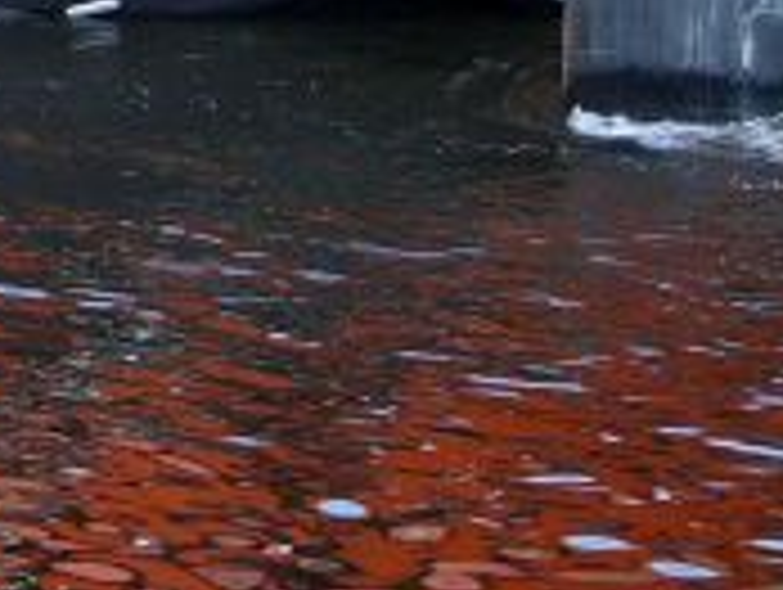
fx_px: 6750
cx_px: -428
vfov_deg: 5.0
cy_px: -387
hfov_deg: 6.5
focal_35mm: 298
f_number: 2.8
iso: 50
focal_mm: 10.7
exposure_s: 1/125
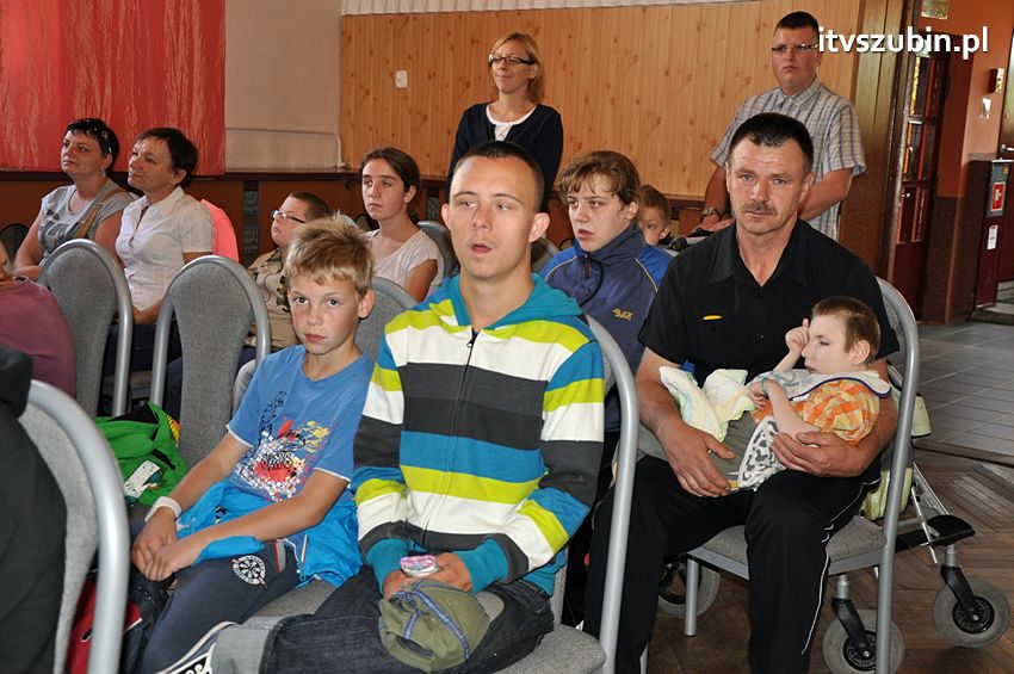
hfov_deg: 43.6
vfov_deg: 29.8
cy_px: 337
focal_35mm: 45
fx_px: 1266
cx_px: 507
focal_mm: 30
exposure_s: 1/60
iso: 800
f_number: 4.2
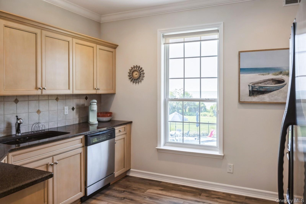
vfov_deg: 46.4
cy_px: 102
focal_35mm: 28
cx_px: 153
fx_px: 238
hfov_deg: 65.5
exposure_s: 1/20
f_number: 9
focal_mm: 28
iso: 100
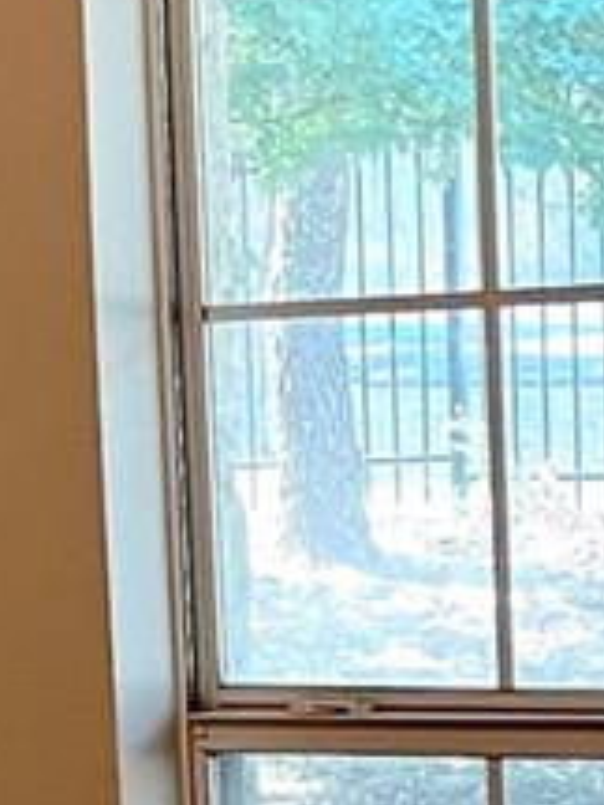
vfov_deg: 10.7
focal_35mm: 185
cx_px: -380
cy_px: 660
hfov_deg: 7.8
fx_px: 4304
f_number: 1.6
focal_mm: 4.2
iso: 100
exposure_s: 1/60
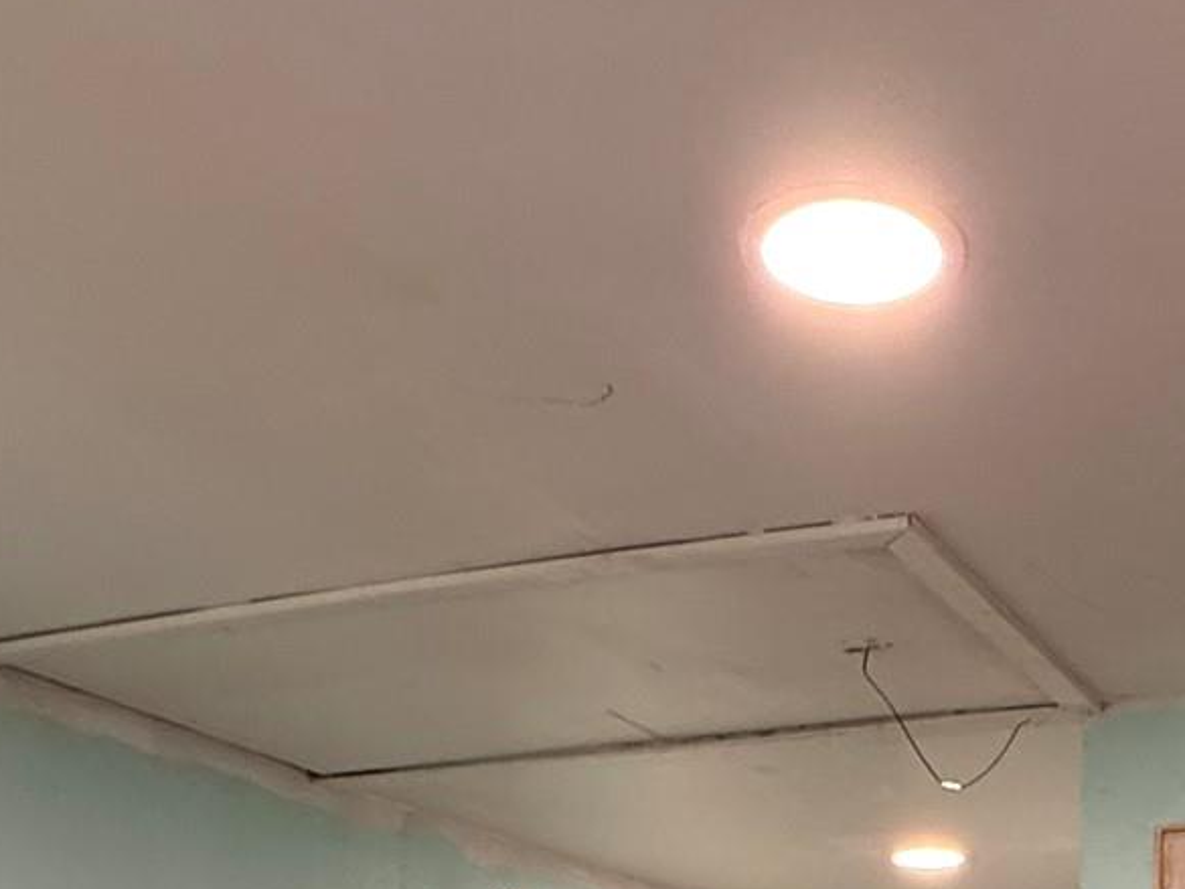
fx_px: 1678
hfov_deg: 37.0
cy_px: 1499
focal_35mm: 49
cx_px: 1007
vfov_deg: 21.8
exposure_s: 1/60
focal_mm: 2.22
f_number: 2.2
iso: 250
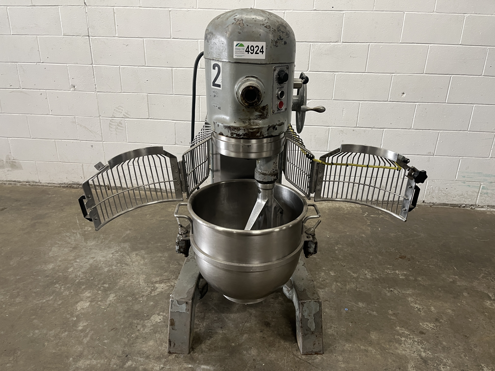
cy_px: 186
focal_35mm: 26
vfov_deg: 53.1
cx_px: 248
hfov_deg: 67.3
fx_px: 372
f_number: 1.6
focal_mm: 5.1
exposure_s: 1/60
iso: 80
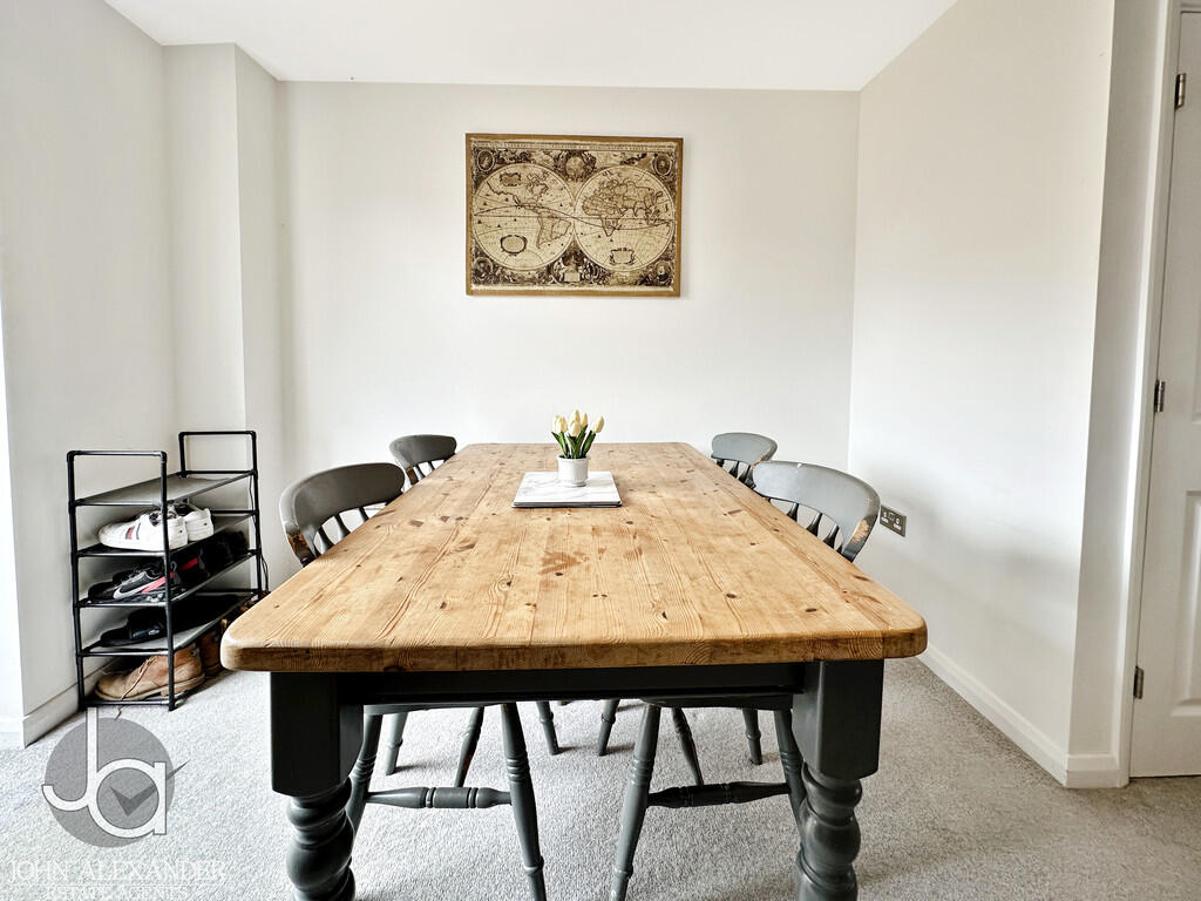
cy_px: 450
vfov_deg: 85.7
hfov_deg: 102.1
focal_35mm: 14
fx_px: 486
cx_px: 600
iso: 80
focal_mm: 2.22
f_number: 2.2
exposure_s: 1/99
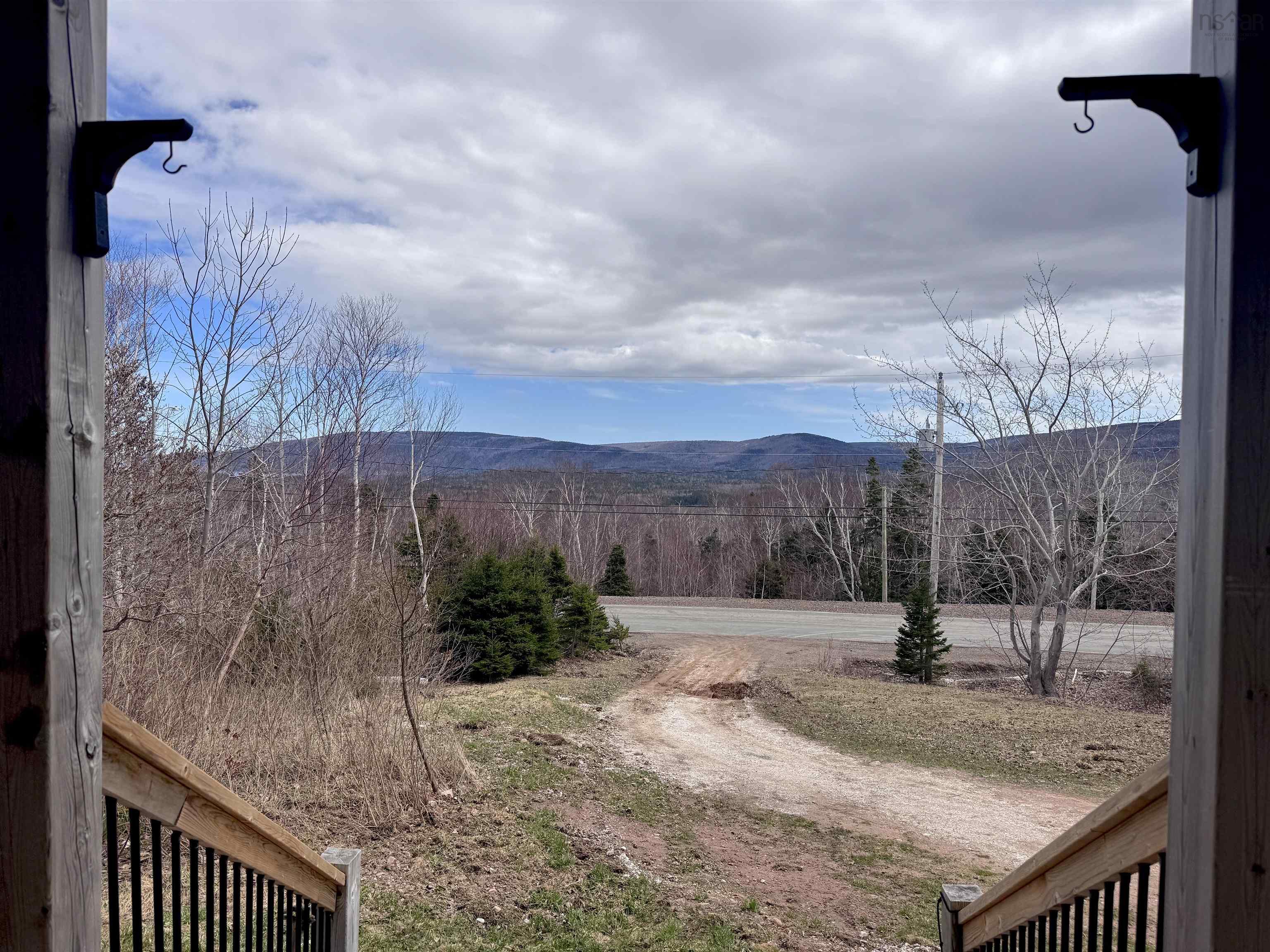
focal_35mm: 24
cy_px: 476
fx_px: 881
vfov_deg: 56.8
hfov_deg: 71.6
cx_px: 635
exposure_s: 1/9009
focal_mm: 6.76
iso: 80
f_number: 1.78
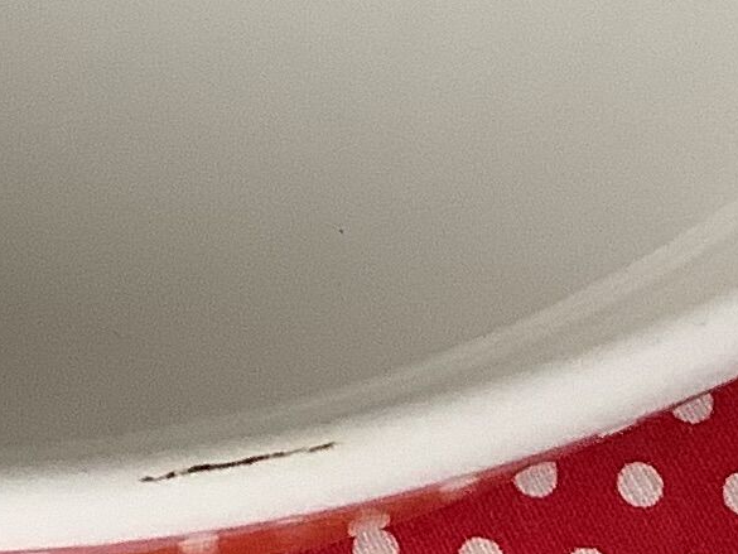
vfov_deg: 7.9
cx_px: -73
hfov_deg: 11.3
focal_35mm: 173
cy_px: -857
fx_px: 3689
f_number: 2.4
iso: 80
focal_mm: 3.3
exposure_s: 1/60
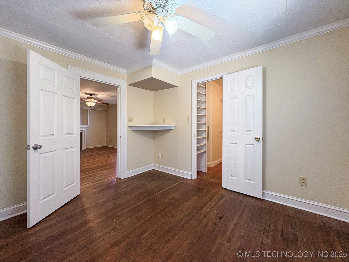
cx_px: 174
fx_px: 141
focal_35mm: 14
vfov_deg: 85.7
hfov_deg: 102.1
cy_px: 131
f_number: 2.2
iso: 200
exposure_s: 1/60
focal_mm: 2.22
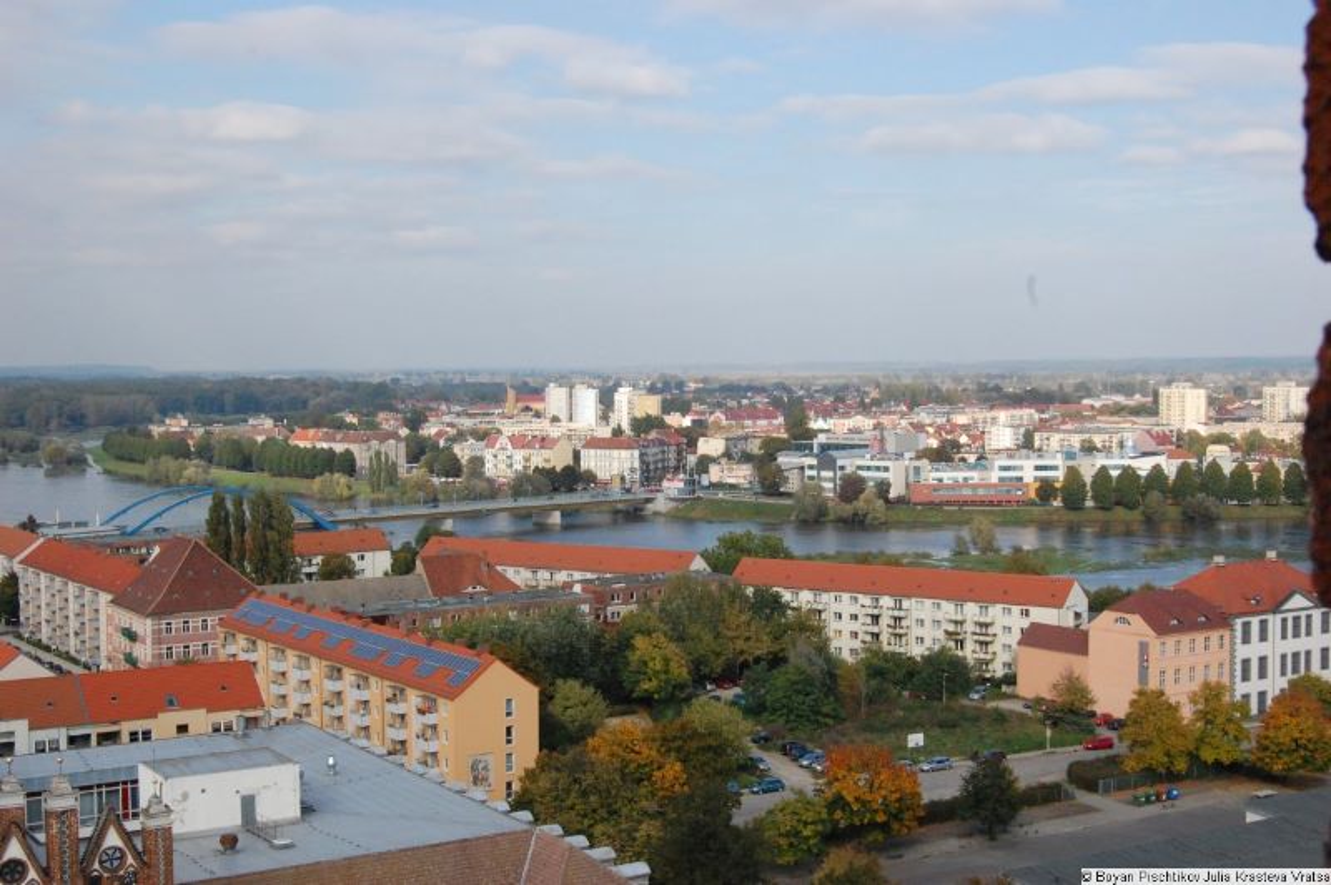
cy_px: 442
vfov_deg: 28.0
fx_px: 1773
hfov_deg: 41.1
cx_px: 666
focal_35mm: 48
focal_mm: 32
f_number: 14
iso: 1600
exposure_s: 1/800
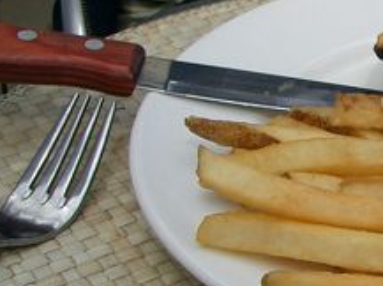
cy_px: 174
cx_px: 561
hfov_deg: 17.1
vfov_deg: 14.0
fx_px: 1160
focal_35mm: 105
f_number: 4.3
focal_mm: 5.8
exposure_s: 1/400
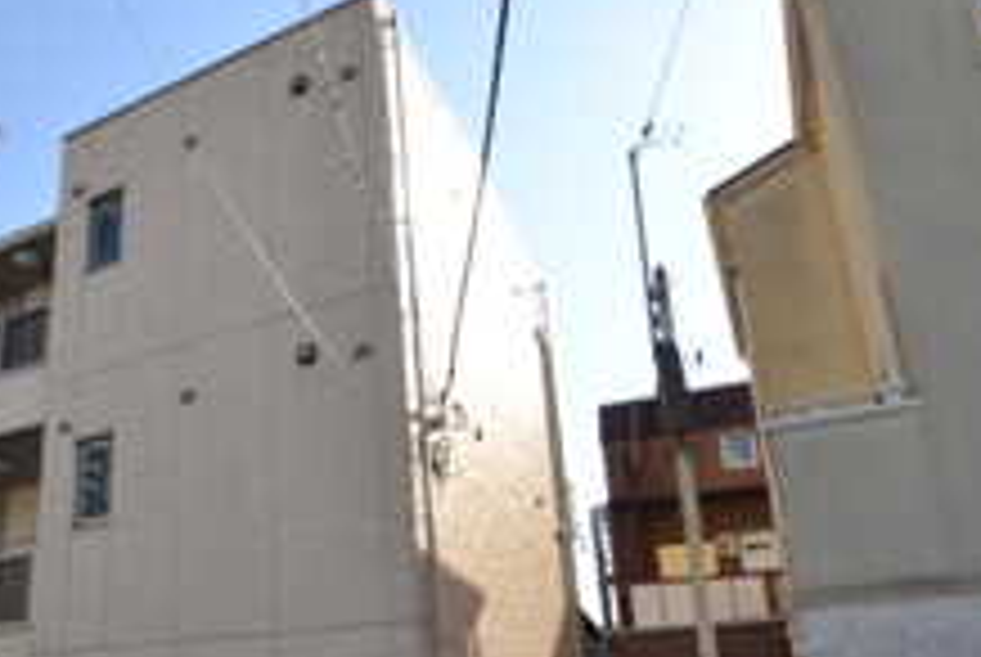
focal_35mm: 33
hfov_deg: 52.0
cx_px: 144
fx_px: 900
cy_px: 502
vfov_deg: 38.9
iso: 100
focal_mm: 12
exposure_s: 1/200
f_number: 7.1
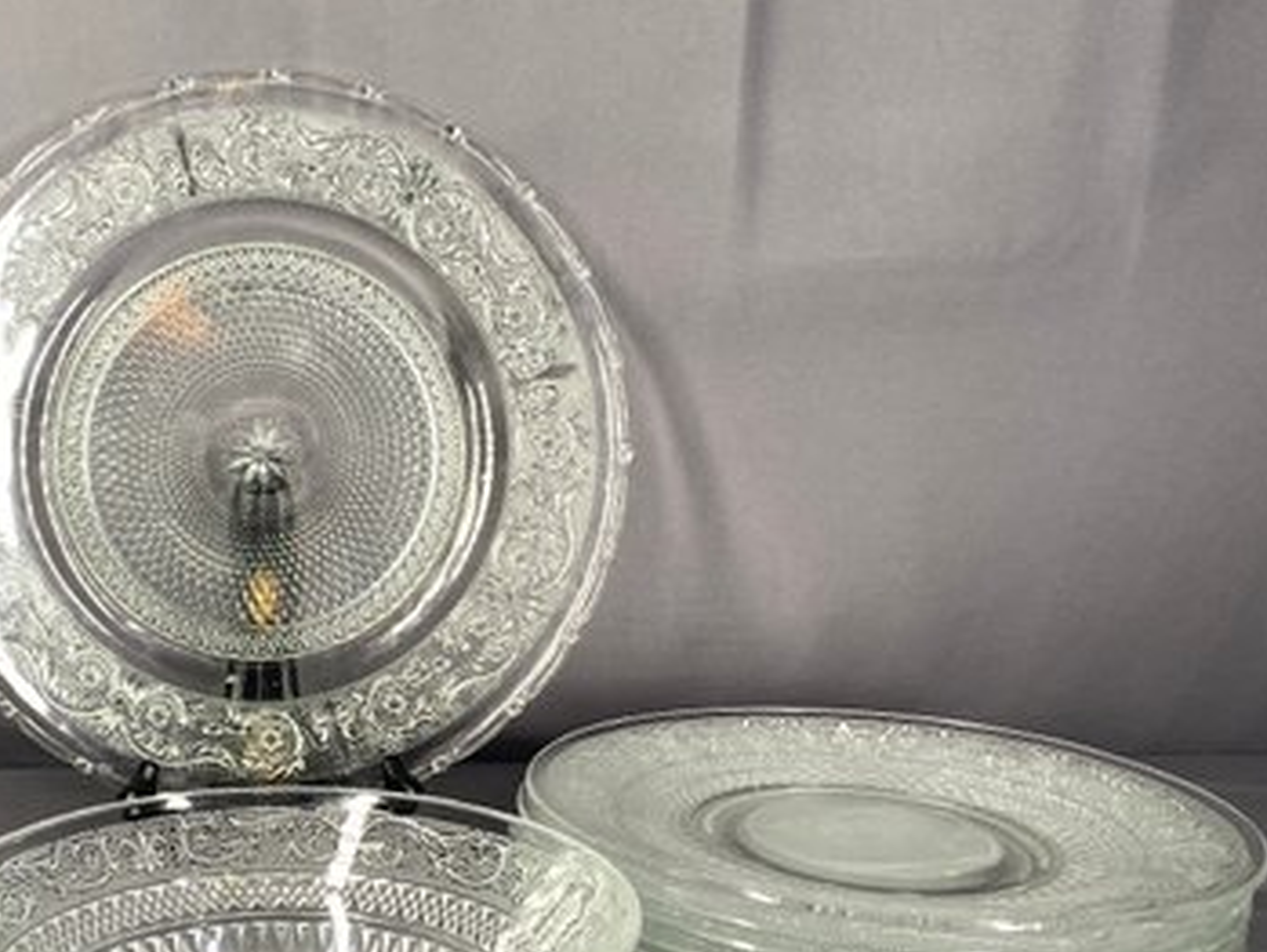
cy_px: 638
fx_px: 1721
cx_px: 227
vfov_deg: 30.7
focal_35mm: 47
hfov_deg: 38.7
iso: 80
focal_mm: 4.25
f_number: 1.8
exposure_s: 1/120
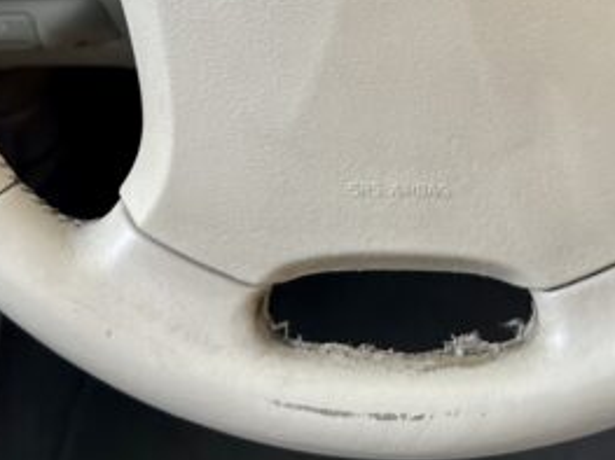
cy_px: -138
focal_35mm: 73
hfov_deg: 26.5
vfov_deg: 18.7
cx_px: 433
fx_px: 1296
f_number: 1.78
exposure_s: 1/121
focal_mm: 6.86
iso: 80
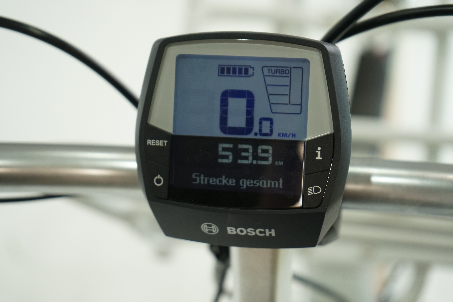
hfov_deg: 28.8
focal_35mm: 70
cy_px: 151
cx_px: 226
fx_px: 881
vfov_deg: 19.5
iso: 1600
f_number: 5.6
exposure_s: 1/200
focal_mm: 70
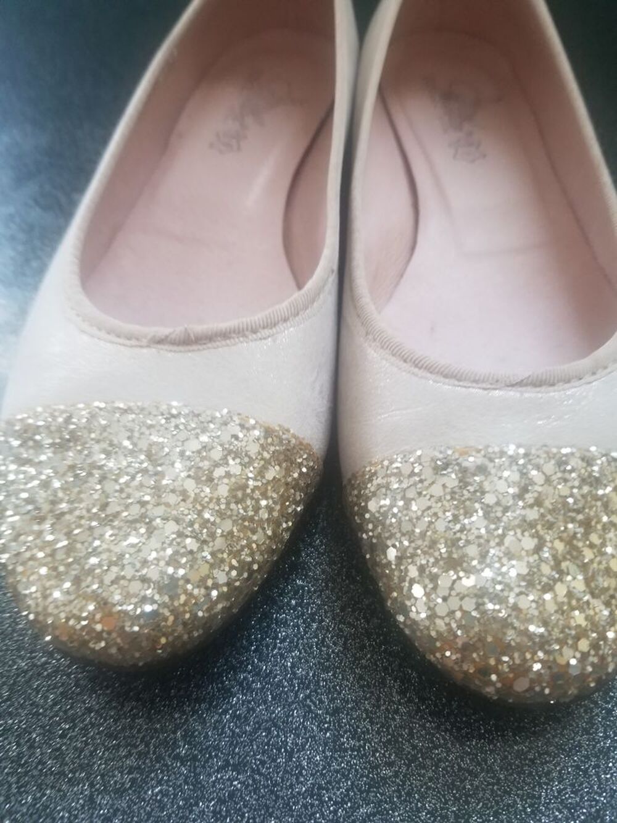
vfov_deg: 67.3
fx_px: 618
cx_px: 308
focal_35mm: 26
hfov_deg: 53.1
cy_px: 412
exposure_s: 1/13
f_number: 1.7
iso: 200
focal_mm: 4.25
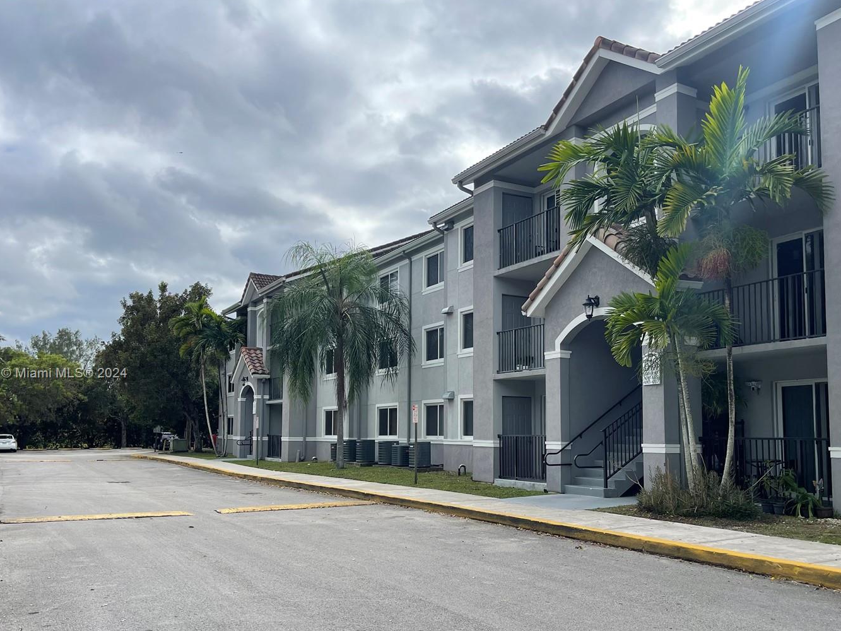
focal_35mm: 30
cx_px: 430
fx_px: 729
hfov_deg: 60.0
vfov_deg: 46.6
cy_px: 374
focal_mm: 5.1
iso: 32
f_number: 1.6
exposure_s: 1/2488
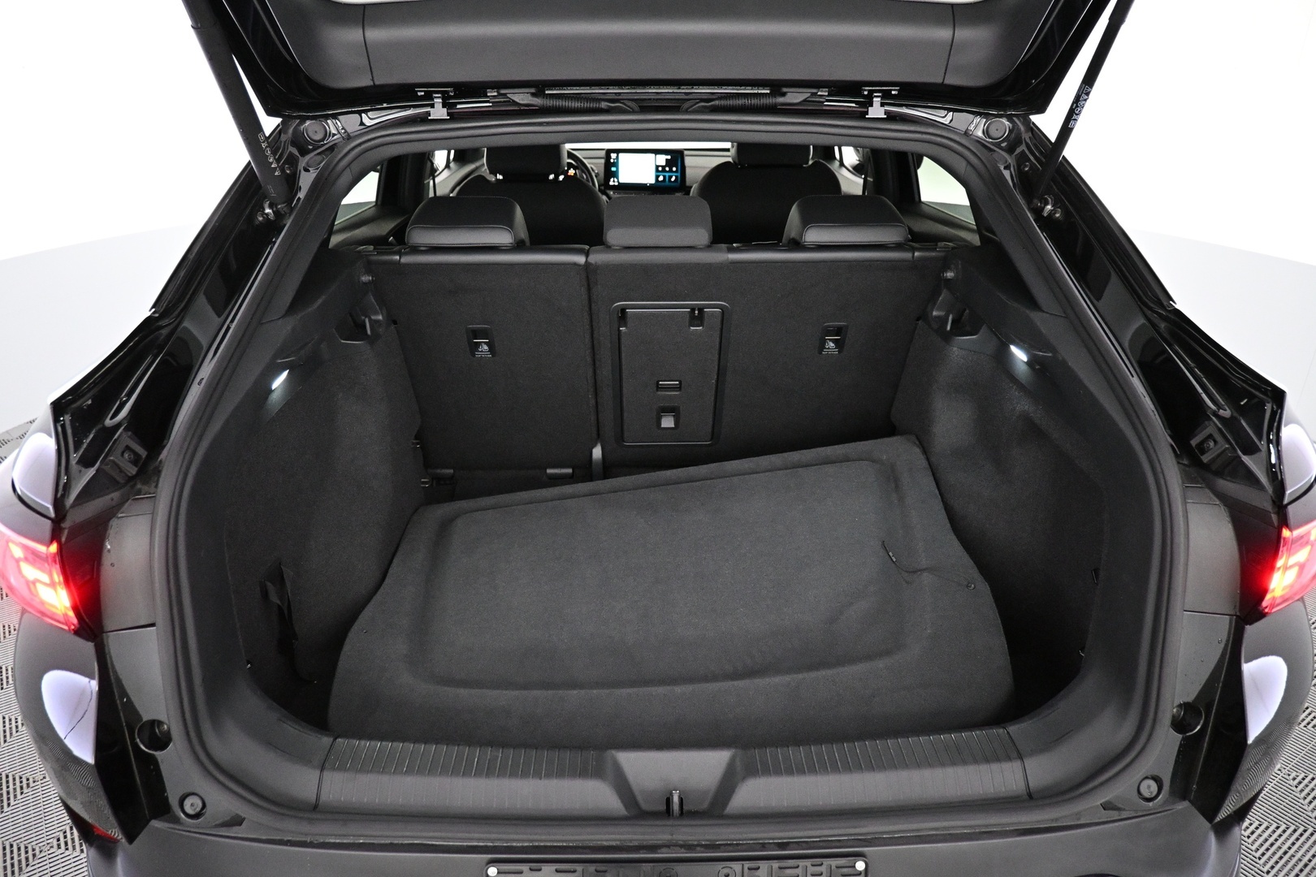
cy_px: 438
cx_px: 658
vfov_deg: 53.1
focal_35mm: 24
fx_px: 877
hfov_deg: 73.7
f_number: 3.5
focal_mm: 16
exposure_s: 1/60
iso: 4000
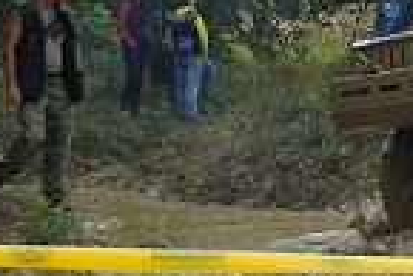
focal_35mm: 167
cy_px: -26
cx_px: 749
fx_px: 1918
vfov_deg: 8.2
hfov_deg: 11.4
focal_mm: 26
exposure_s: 1/200
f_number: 6.3
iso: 100
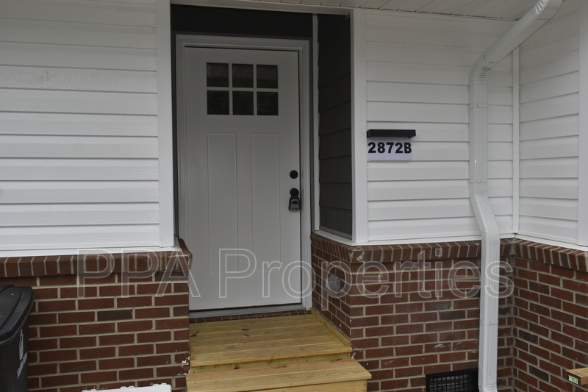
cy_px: 196
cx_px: 294
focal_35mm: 33
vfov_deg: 40.0
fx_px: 539
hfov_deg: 57.2
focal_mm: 22
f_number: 9
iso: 100
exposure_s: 1/60
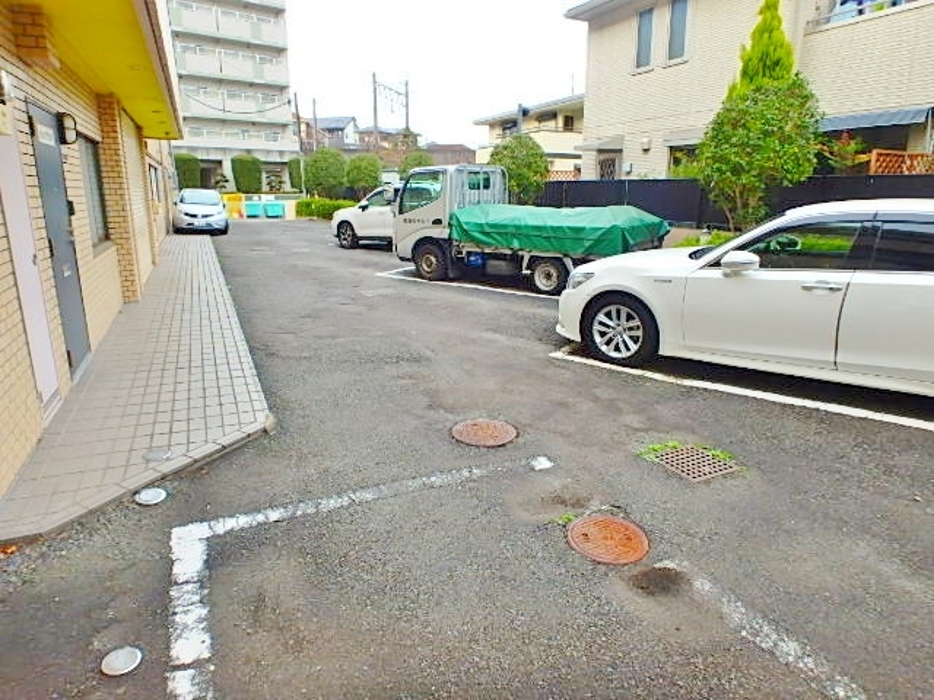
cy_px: 350
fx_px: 567
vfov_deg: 63.4
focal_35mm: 21
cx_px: 467
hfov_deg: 79.0
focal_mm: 3.7
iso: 125
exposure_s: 1/200
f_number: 3.5
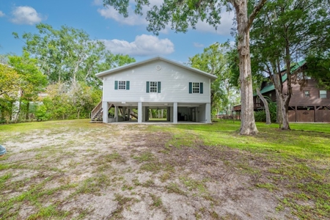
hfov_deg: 104.3
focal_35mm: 14
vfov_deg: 81.2
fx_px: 128
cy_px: 110
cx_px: 165
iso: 400
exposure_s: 1/2000
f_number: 8
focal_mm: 14
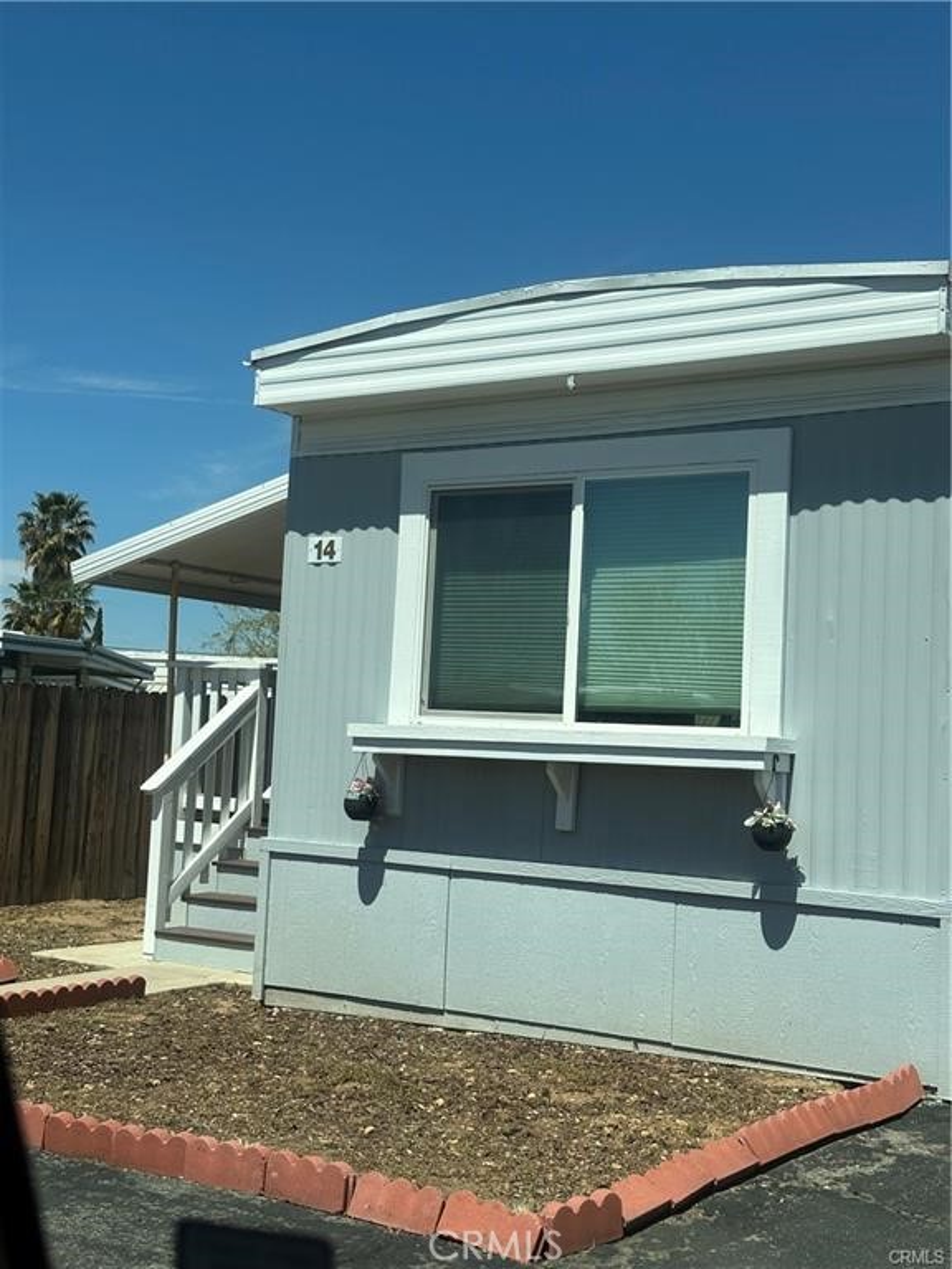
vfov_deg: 39.7
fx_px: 1760
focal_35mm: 48
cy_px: 634
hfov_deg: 30.3
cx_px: 476
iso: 64
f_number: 1.78
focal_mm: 6.86
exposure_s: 1/6211
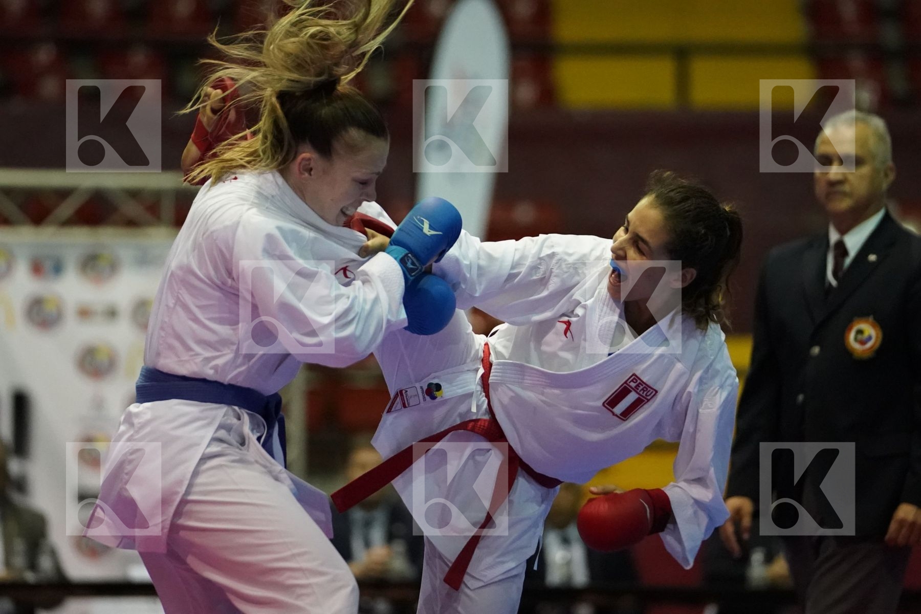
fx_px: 7060
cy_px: 307
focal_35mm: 276
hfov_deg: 7.5
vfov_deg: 5.0
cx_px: 460
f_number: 2.8
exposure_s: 1/800
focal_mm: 184
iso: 6400
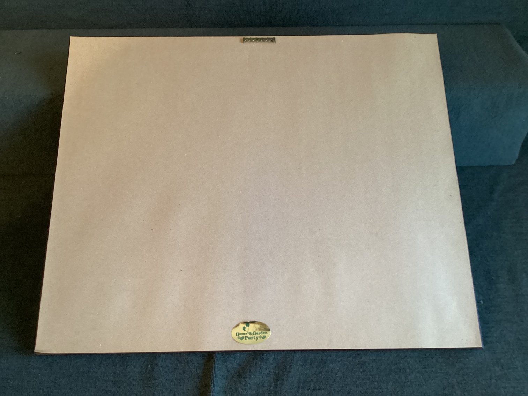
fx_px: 473
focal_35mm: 31
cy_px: 198
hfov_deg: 58.3
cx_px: 264
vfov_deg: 45.4
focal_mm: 3.3
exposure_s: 1/25
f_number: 2.4
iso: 320
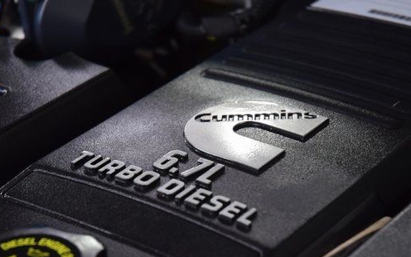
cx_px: 204
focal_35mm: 138
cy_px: 165
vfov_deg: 9.5
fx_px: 1546
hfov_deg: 15.1
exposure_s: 1/20
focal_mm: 70
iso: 1600
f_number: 4.5
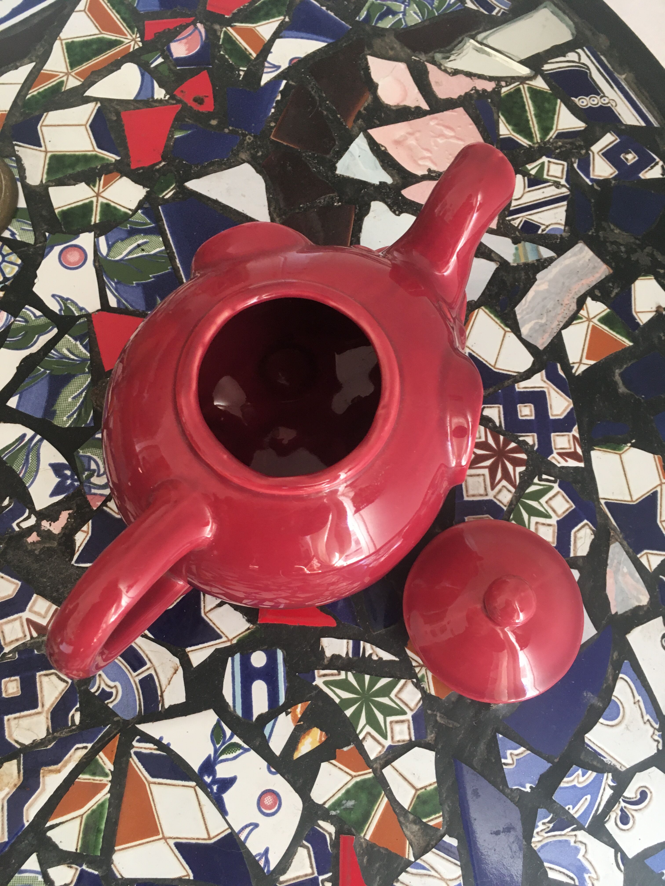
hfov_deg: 48.2
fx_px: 743
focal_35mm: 29
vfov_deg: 61.7
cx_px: 332
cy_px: 443
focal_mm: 4.15
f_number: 2.2
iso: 50
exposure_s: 1/33
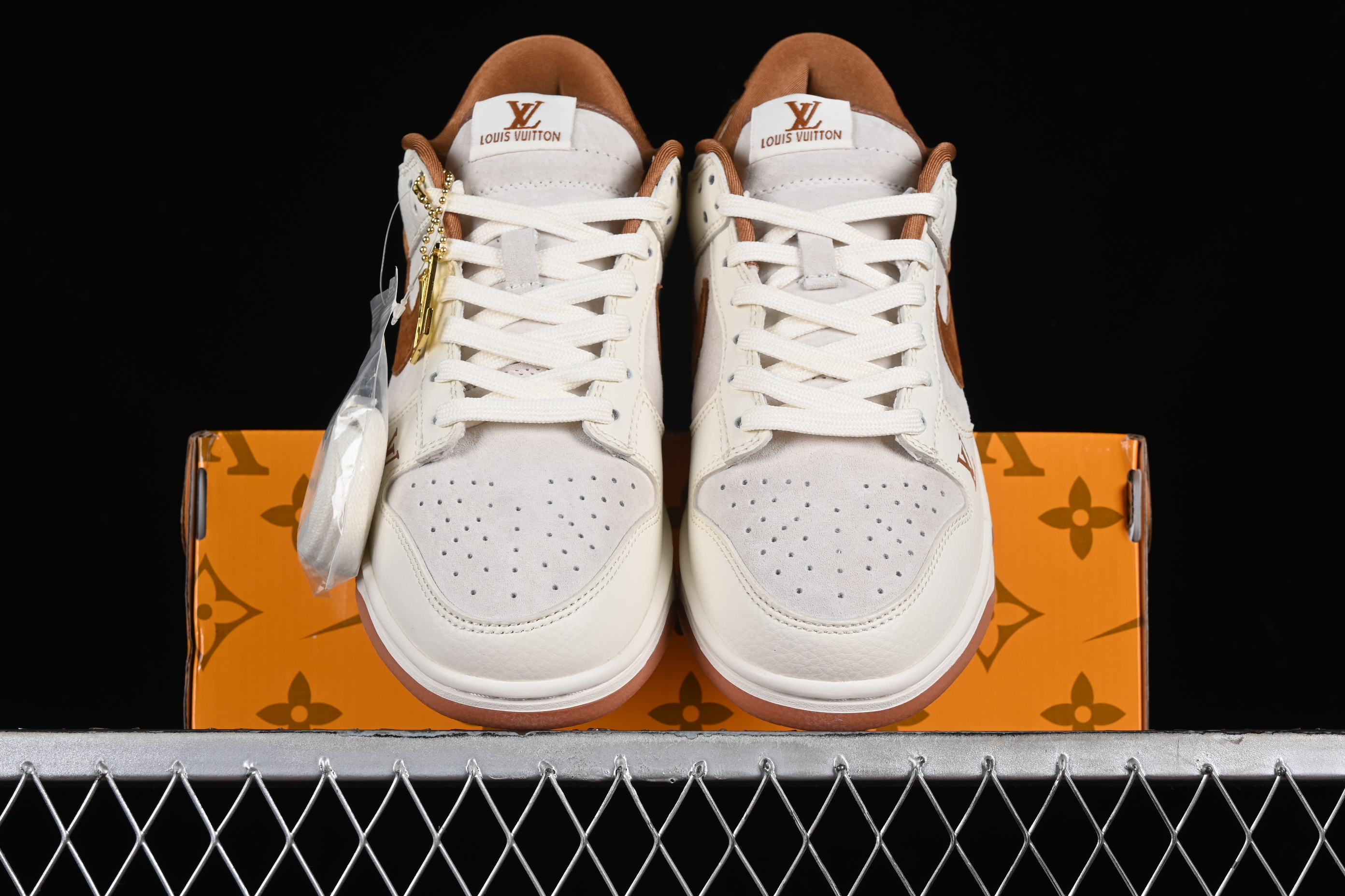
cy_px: 448
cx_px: 672
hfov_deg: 27.0
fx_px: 2802
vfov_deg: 18.2
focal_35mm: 75
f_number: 8
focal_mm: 50
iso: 160
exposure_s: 1/80
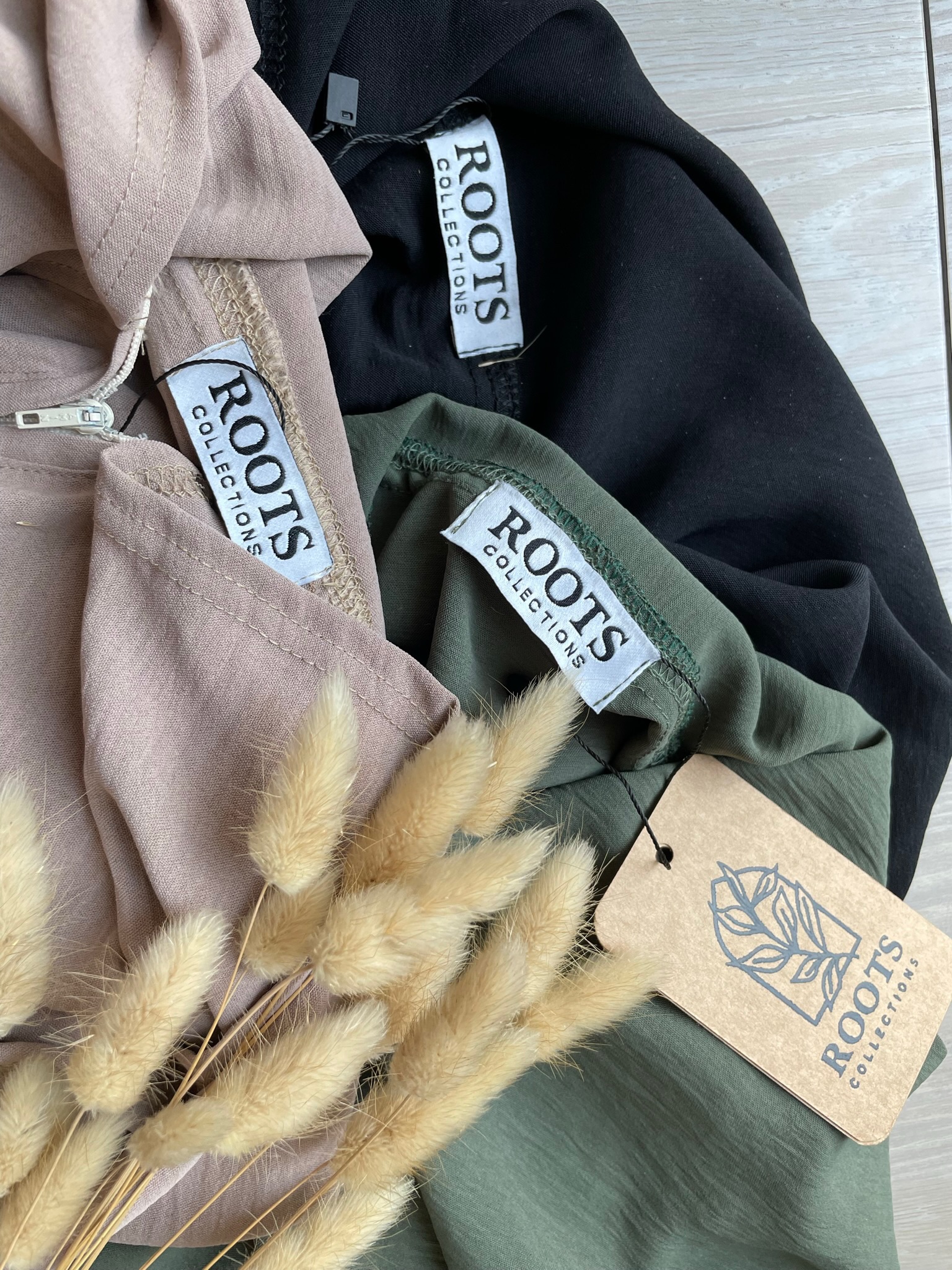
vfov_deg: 67.3
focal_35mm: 26
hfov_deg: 53.1
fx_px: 953
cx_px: 476
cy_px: 635
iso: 100
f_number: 1.6
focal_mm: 4.2
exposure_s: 1/121
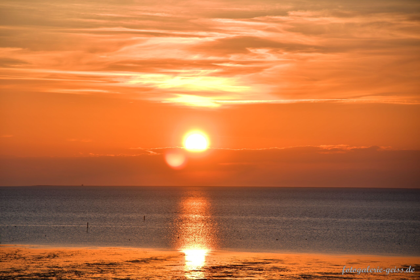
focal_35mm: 174
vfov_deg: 7.9
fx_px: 2030
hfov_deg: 11.8
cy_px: 140
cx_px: 210
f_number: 6.3
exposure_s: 1/200
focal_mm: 116
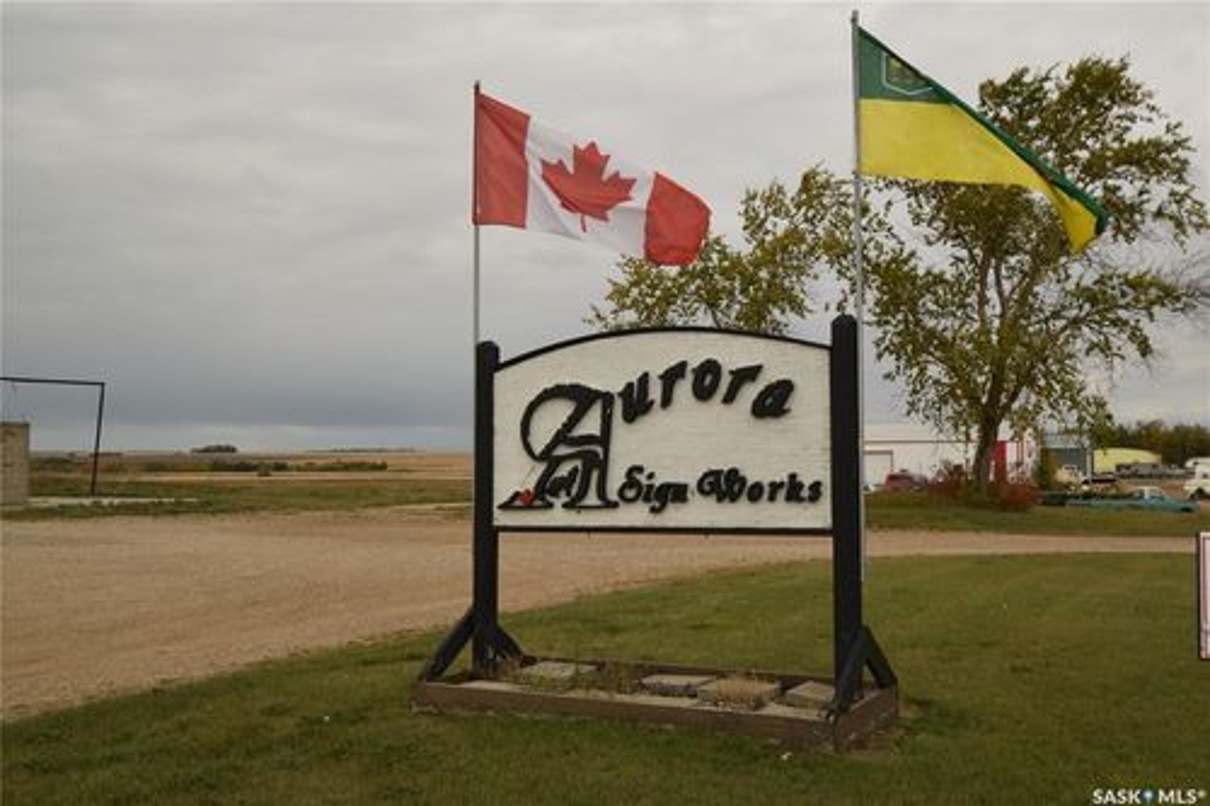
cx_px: 605
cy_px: 403
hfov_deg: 53.1
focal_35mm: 36
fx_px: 1210
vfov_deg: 36.8
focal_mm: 24
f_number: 11
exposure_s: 1/100
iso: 100
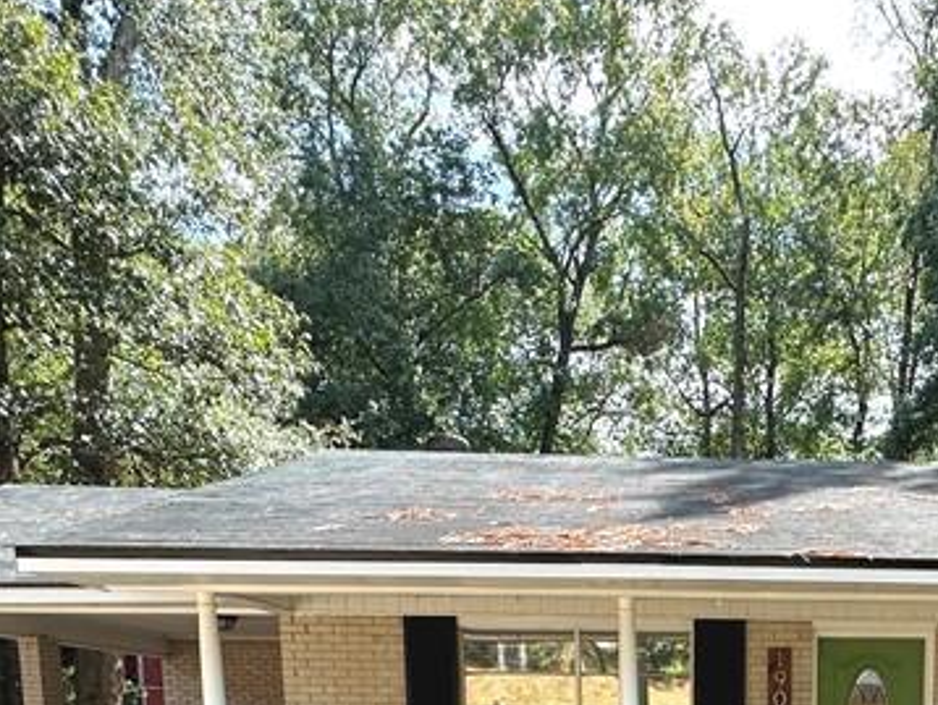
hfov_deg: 44.5
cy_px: 886
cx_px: 749
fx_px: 1085
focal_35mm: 40
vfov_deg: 29.8
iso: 40
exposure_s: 1/452
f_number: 2.2
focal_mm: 2.22
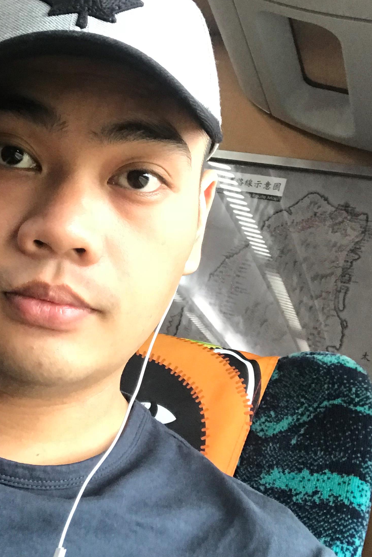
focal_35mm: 47
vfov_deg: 41.7
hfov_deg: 28.2
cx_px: 91
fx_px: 728
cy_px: 222
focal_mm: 2.87
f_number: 2.2
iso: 100
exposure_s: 1/30
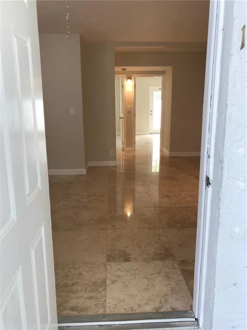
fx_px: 266
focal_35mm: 28
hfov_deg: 49.7
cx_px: 124
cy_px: 165
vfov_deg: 63.4
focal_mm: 3.99
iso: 25
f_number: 1.8
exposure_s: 1/60
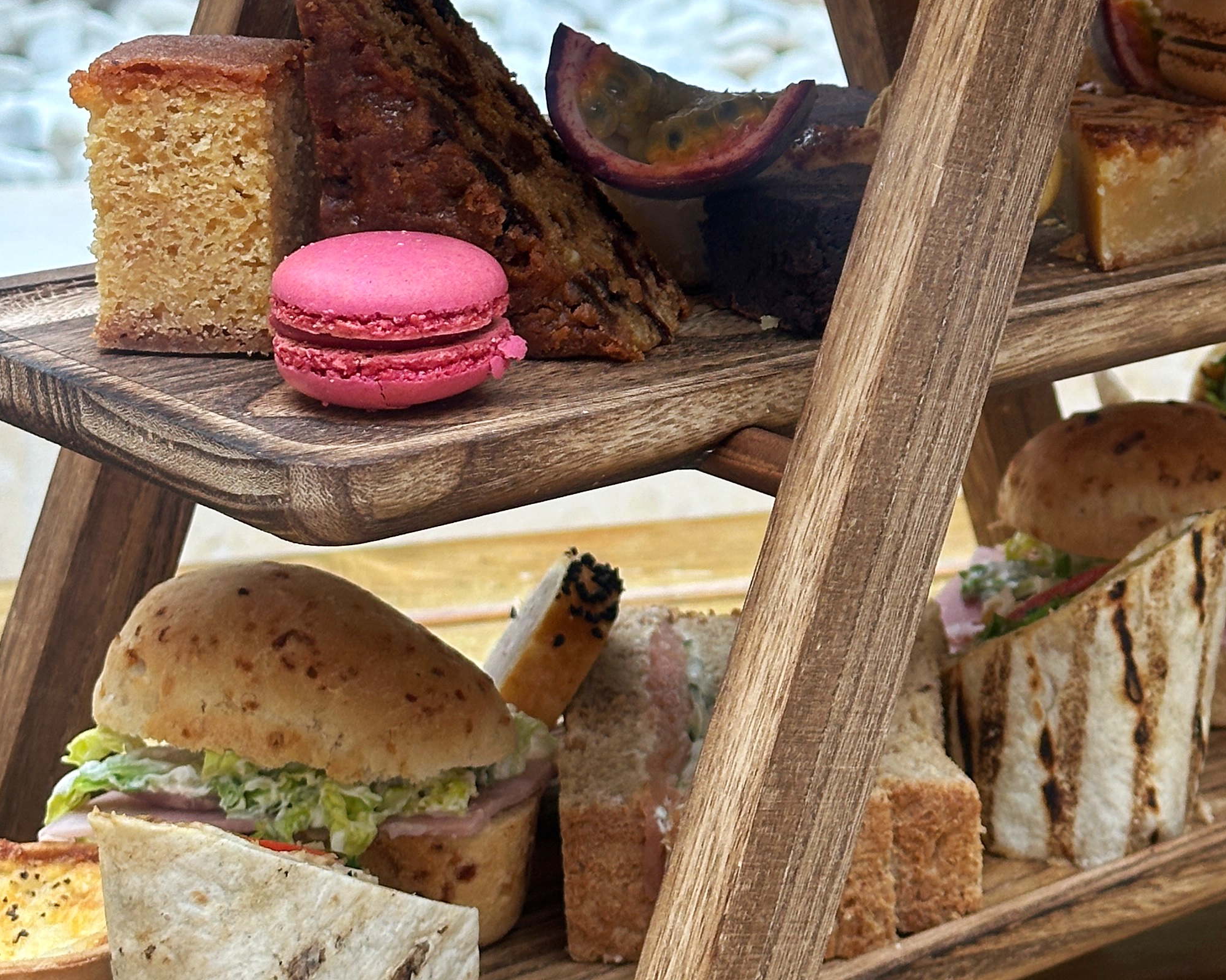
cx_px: 832
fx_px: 3447
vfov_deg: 16.0
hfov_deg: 20.1
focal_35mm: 95
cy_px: 113
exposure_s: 1/87
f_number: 1.78
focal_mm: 6.86
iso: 80
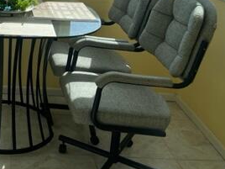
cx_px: 8
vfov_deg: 23.0
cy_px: 15
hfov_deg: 29.4
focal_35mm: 62
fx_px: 403
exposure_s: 1/1117
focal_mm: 5.1
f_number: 1.6
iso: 50
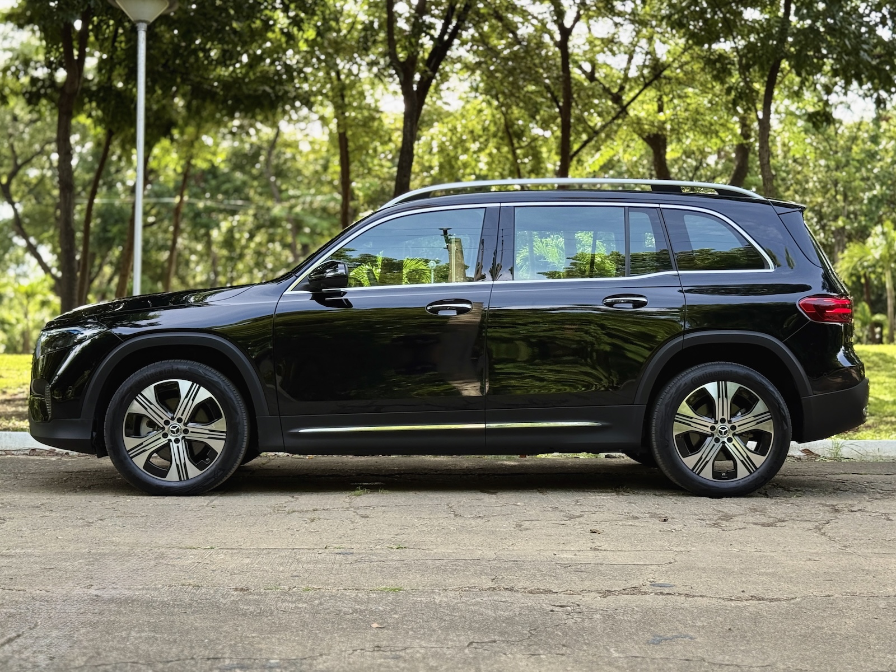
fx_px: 1242
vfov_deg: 30.3
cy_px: 336
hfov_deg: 39.7
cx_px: 448
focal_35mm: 48
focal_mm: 6.76
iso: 100
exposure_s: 1/281
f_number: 1.78
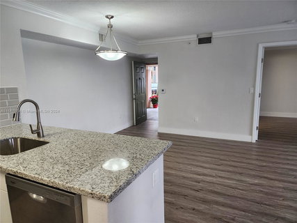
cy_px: 112
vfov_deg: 58.9
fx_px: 197
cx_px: 148
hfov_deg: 73.9
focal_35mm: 23
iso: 160
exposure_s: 1/120
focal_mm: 6.4
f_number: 1.8
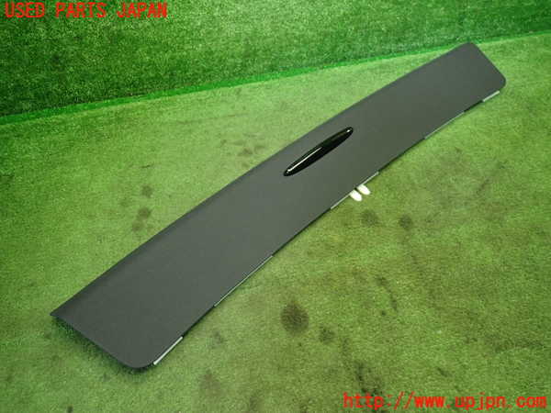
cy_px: 206
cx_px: 276
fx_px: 398
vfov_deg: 54.9
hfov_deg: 69.4
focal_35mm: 25
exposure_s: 1/40
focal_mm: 4.5
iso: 200
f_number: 2
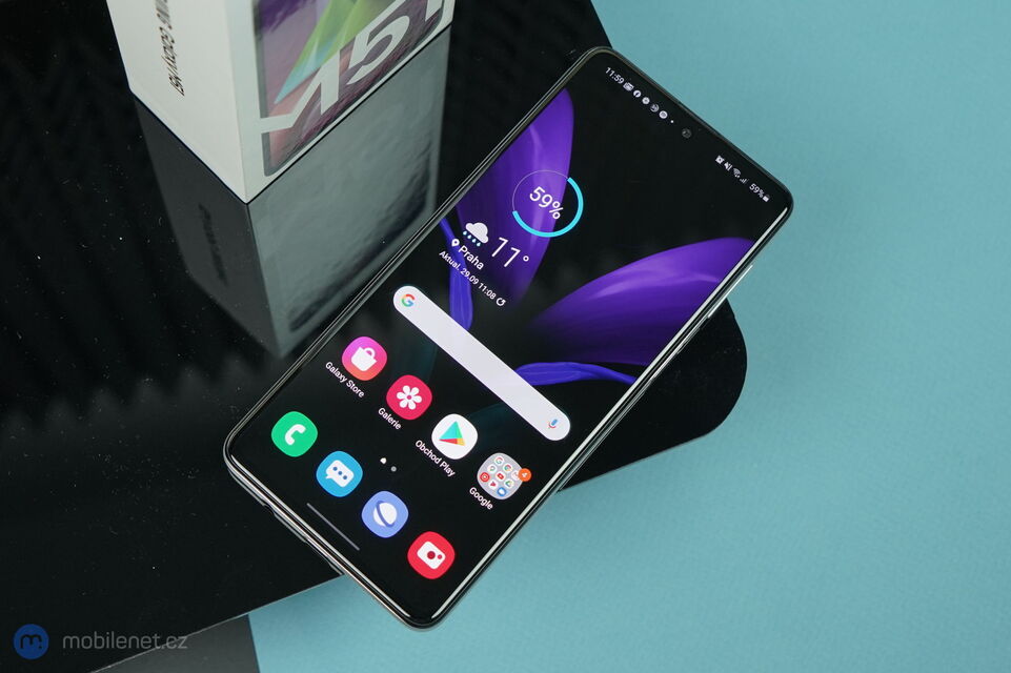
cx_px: 506
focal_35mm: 42
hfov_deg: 46.4
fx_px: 1179
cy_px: 336
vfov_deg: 31.9
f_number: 6.3
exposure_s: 1/160
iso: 1250
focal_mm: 42
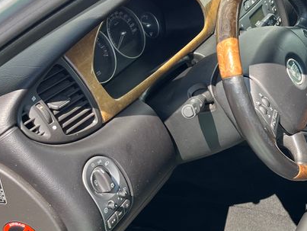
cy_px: 129
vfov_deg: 22.3
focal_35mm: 66
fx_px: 586
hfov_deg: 26.1
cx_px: 370
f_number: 1.6
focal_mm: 5.1
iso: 50
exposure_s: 1/527
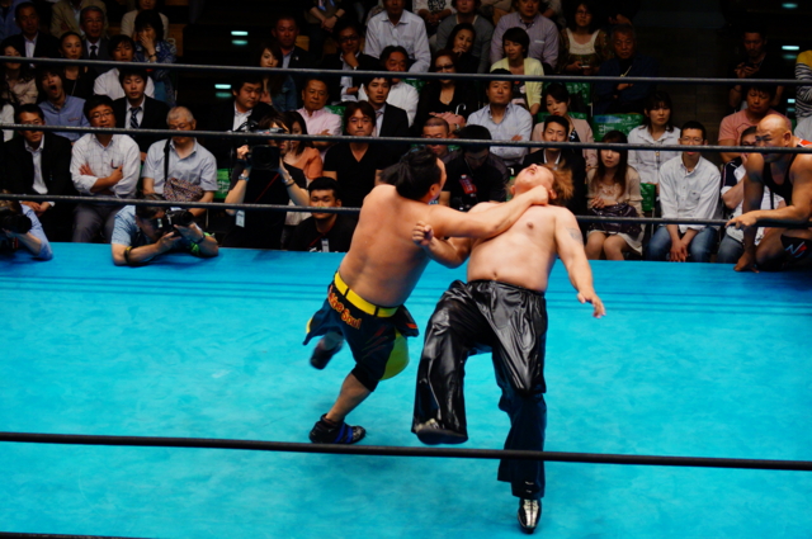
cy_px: 270
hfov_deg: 17.1
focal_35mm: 120
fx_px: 2703
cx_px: 406
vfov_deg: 11.4
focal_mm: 80
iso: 800
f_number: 4.5
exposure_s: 1/320
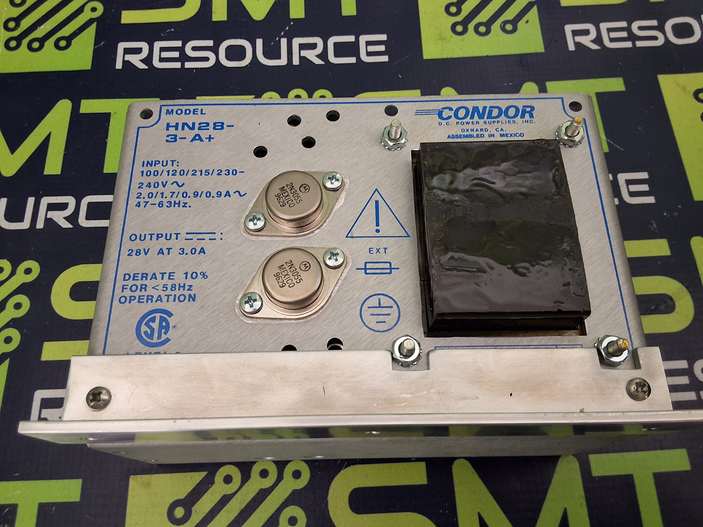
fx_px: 569
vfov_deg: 49.7
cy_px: 264
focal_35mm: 28
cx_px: 352
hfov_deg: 63.4
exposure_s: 1/24
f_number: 1.9
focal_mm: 2.91
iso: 320
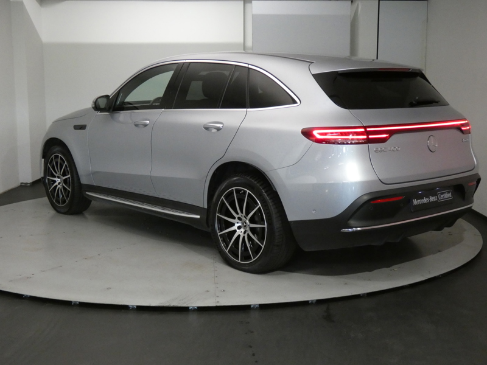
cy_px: 182
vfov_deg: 31.5
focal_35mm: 46
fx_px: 647
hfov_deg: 41.2
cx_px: 244
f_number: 3.8
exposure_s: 1/80
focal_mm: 8.2
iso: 1000
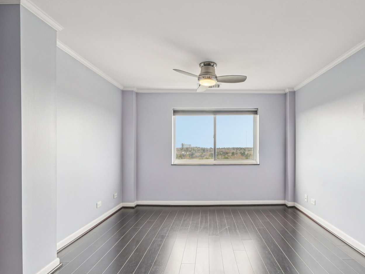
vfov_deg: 68.6
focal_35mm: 19
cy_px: 147
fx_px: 200
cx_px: 215
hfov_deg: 83.8
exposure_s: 1/25
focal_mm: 12
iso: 400
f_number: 8
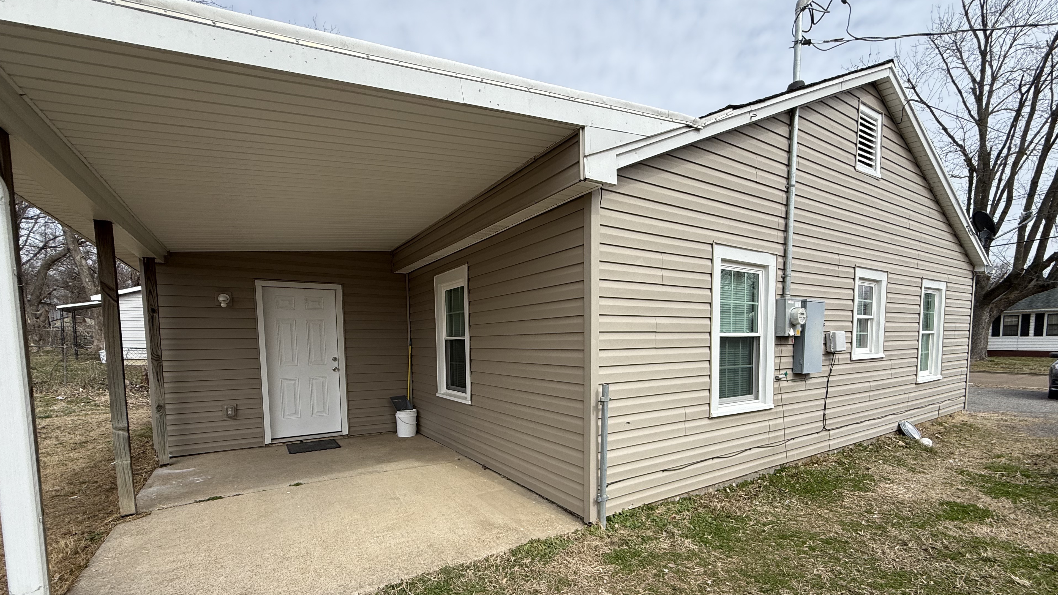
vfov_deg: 66.0
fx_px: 449
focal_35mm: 16
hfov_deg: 99.4
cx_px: 529
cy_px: 373
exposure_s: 1/1667
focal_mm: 2.22
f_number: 2.2
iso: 50
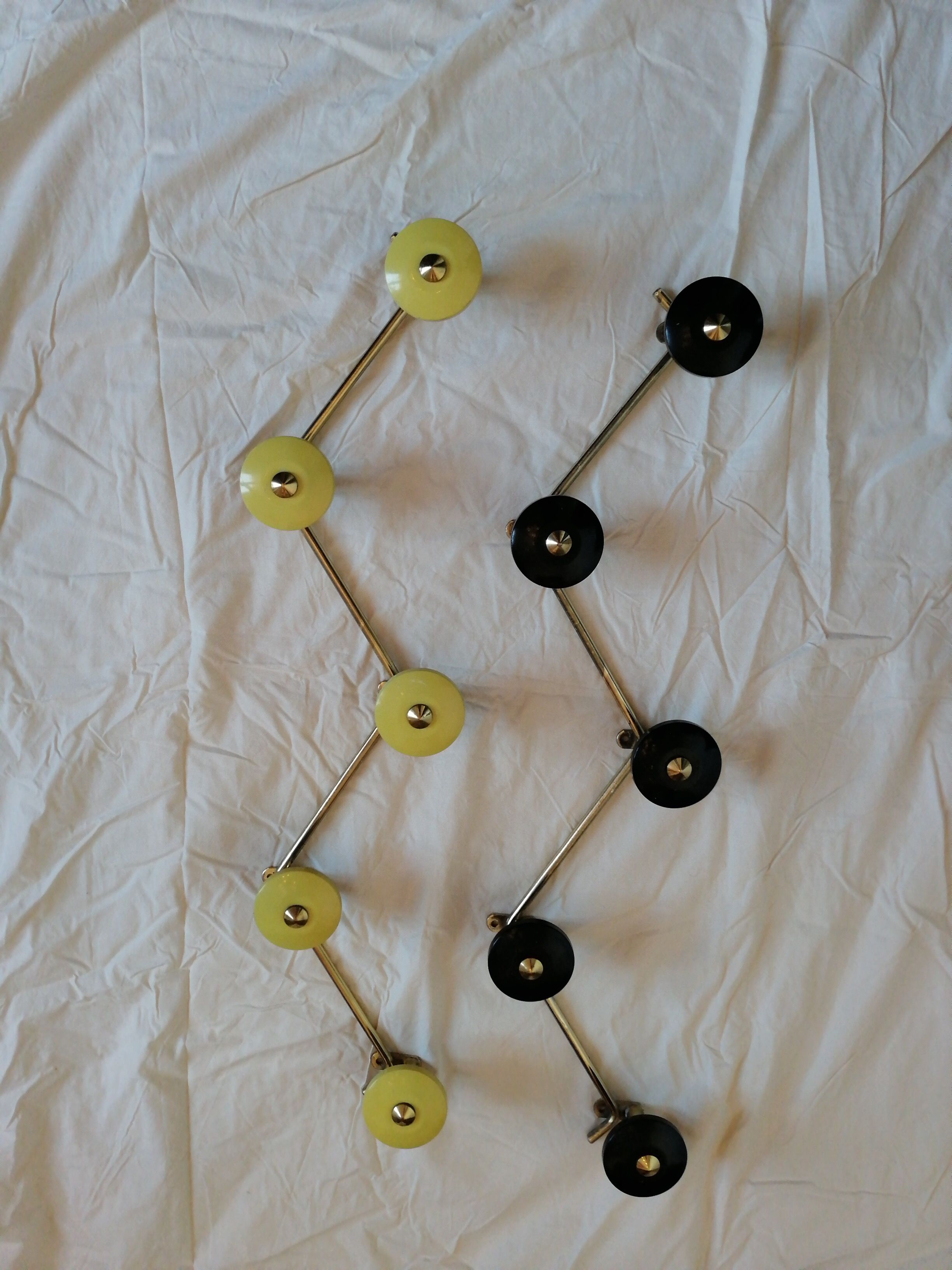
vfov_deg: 65.3
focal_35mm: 27
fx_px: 990
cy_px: 635
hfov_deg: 51.4
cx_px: 476
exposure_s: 3
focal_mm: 3.96
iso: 200
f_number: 1.8
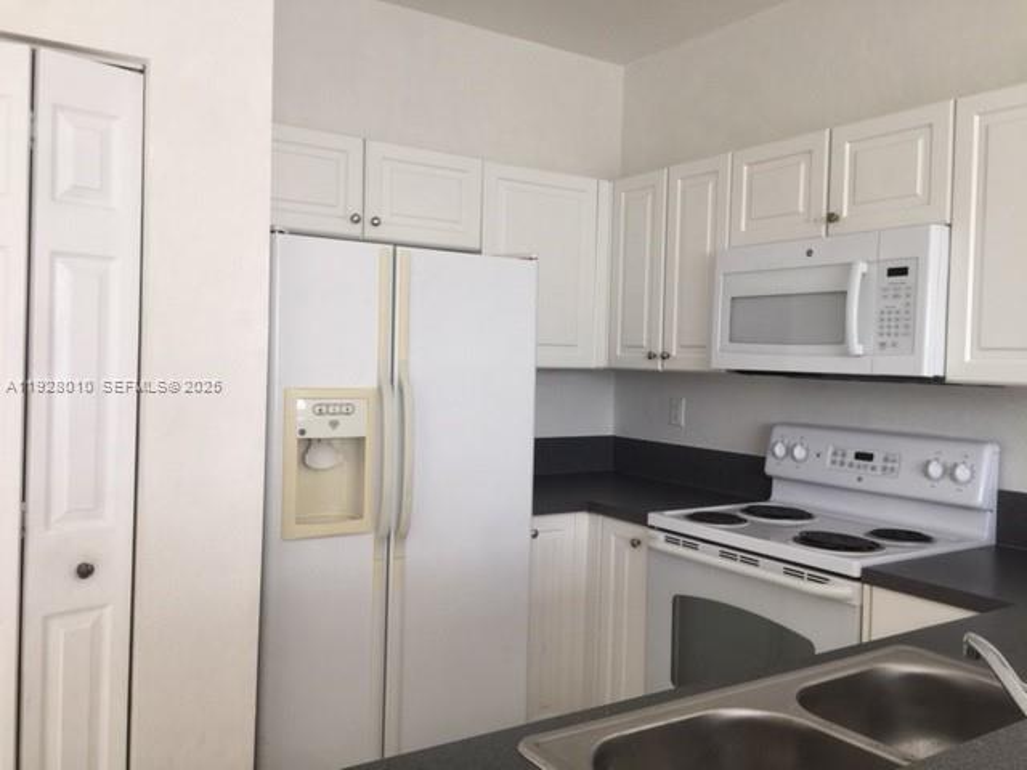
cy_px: 385
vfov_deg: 48.2
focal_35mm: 29
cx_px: 514
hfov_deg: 61.7
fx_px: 860
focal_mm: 4.15
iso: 32
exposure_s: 1/40
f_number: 2.2
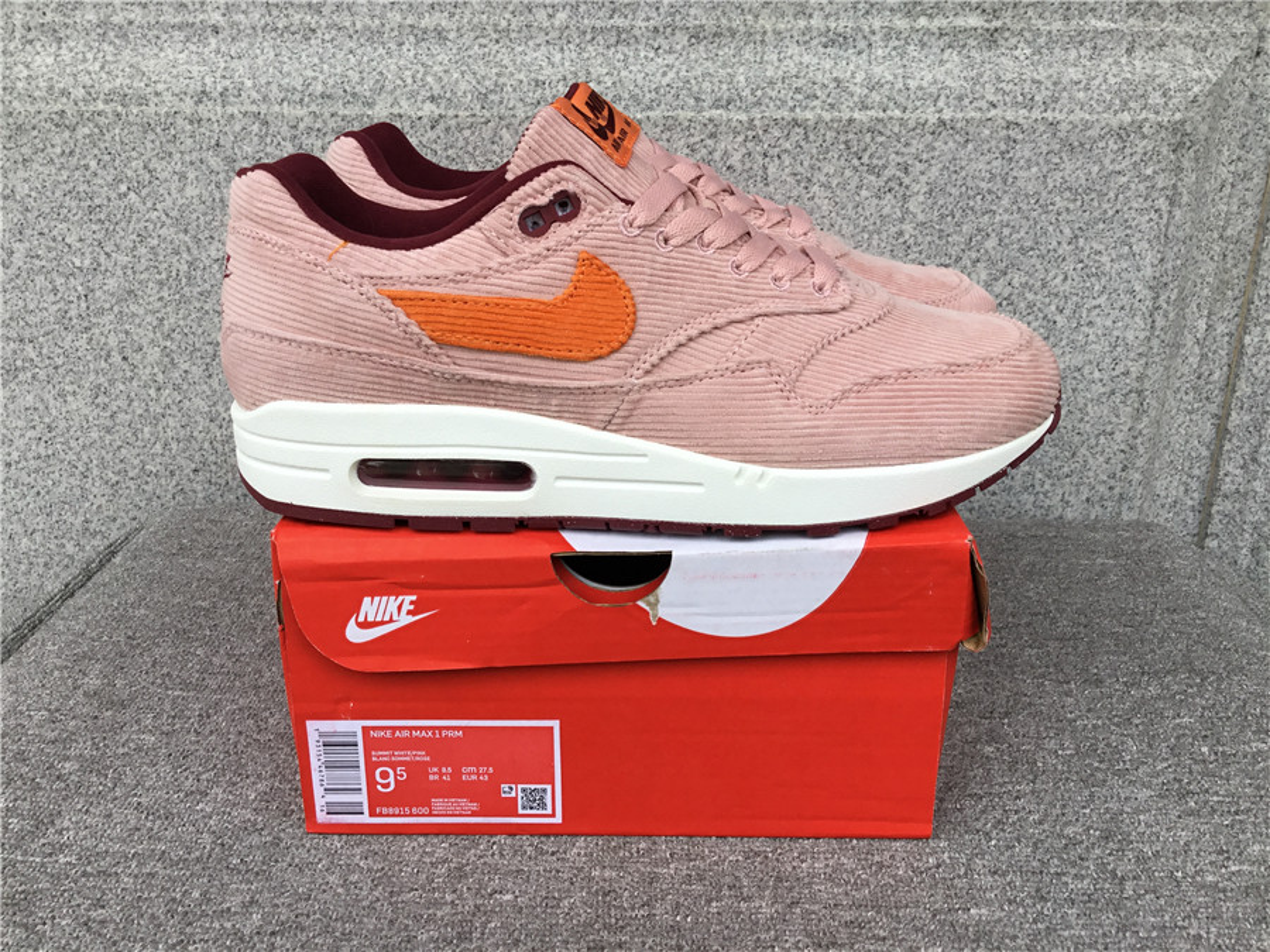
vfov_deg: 45.4
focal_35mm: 31
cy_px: 476
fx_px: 1137
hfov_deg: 58.4
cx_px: 635
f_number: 2.4
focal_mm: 3.3
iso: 25
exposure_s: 1/100
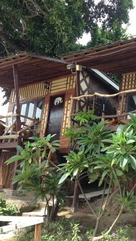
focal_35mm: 49
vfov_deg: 42.1
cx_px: 122
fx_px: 314
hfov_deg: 23.8
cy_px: 121
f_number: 2.4
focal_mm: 4.13
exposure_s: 1/308
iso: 50
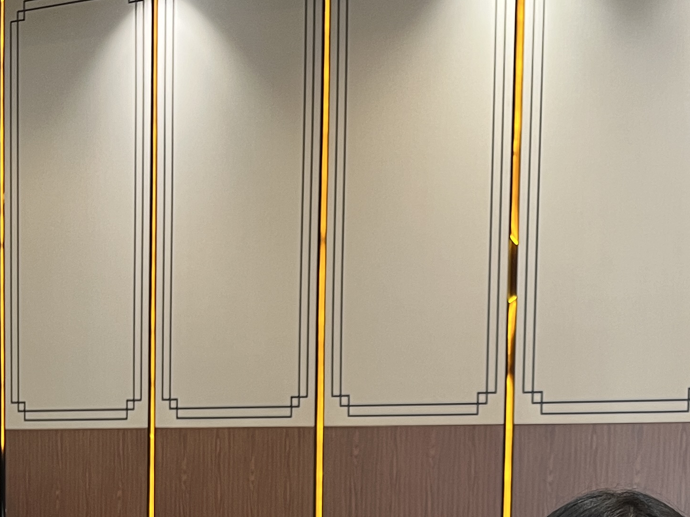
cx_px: 594
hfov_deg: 26.3
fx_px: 1435
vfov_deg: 18.8
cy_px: 692
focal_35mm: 72
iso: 100
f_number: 1.6
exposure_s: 1/50
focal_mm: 5.1
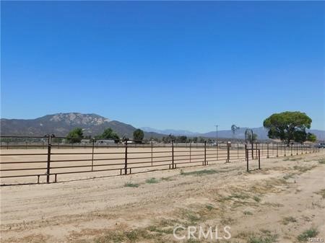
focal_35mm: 30
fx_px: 282
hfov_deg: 60.0
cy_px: 122
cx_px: 162
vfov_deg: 46.8
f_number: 6.4
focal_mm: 5.3
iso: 125
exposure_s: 1/640
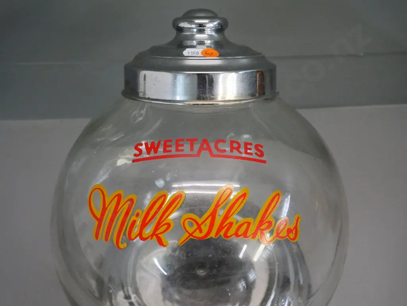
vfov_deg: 32.9
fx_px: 517
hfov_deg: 42.9
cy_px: 153
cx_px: 204
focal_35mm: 44
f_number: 5.6
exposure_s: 1/160
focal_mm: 22
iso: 3200
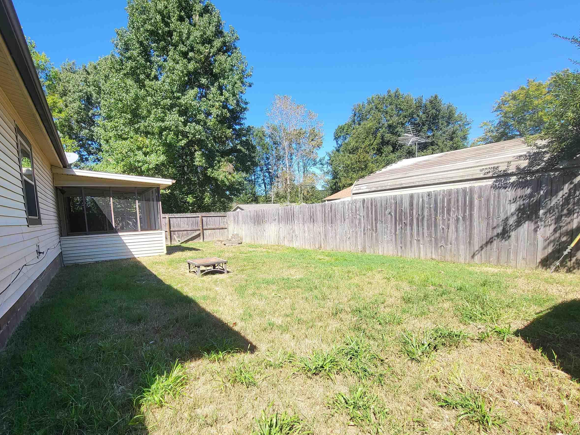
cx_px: 244
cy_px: 248
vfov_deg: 74.3
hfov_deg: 90.3
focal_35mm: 17
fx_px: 285
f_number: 2.2
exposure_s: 1/492
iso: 32
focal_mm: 1.74
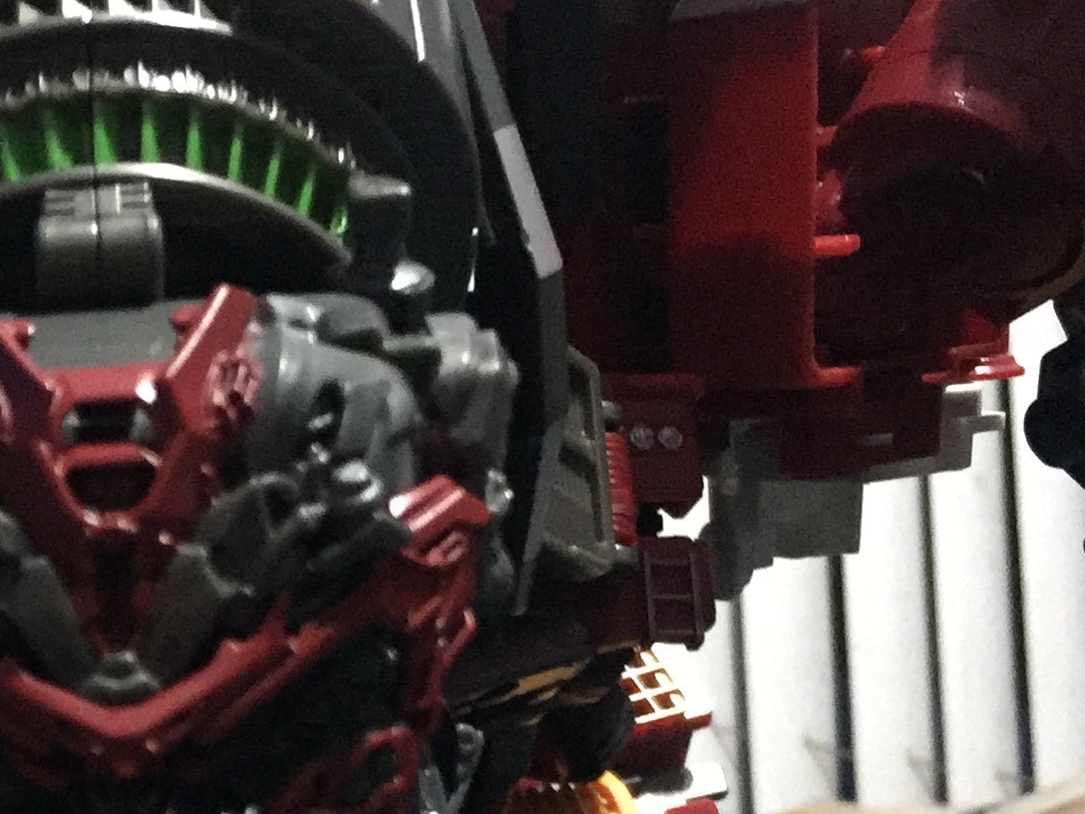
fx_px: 2727
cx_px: -159
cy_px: 995
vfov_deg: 16.2
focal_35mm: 87
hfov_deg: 21.2
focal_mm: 4.15
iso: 400
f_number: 2.2
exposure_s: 1/15
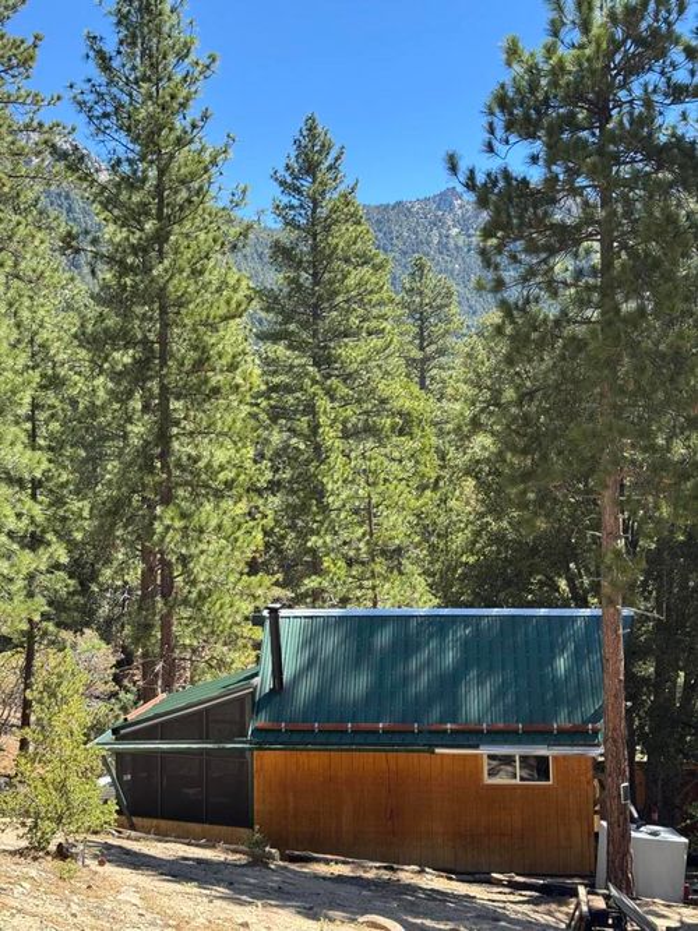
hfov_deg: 30.3
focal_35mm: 48
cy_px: 466
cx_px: 349
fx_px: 1291
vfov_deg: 39.7
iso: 64
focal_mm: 6.76
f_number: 1.78
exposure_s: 1/1133
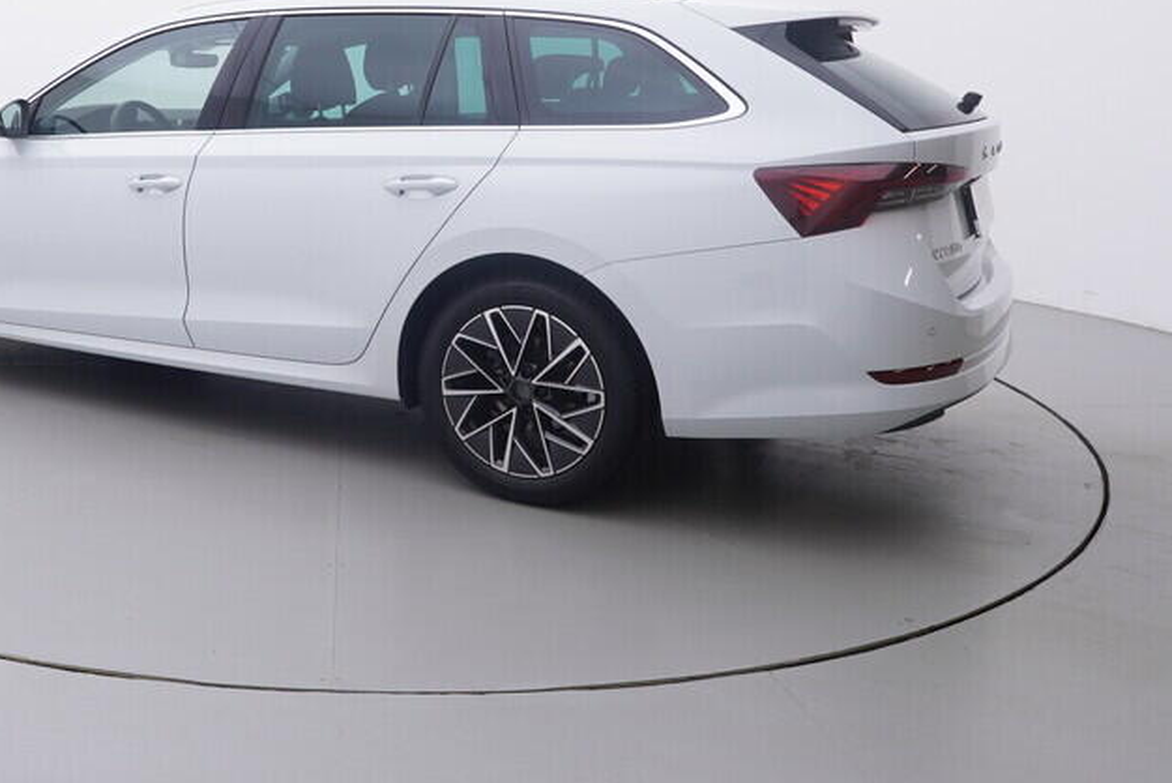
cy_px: 212
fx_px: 1199
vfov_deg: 35.5
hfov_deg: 49.5
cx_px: 260
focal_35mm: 37
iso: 200
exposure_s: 1/80
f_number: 5
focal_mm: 15
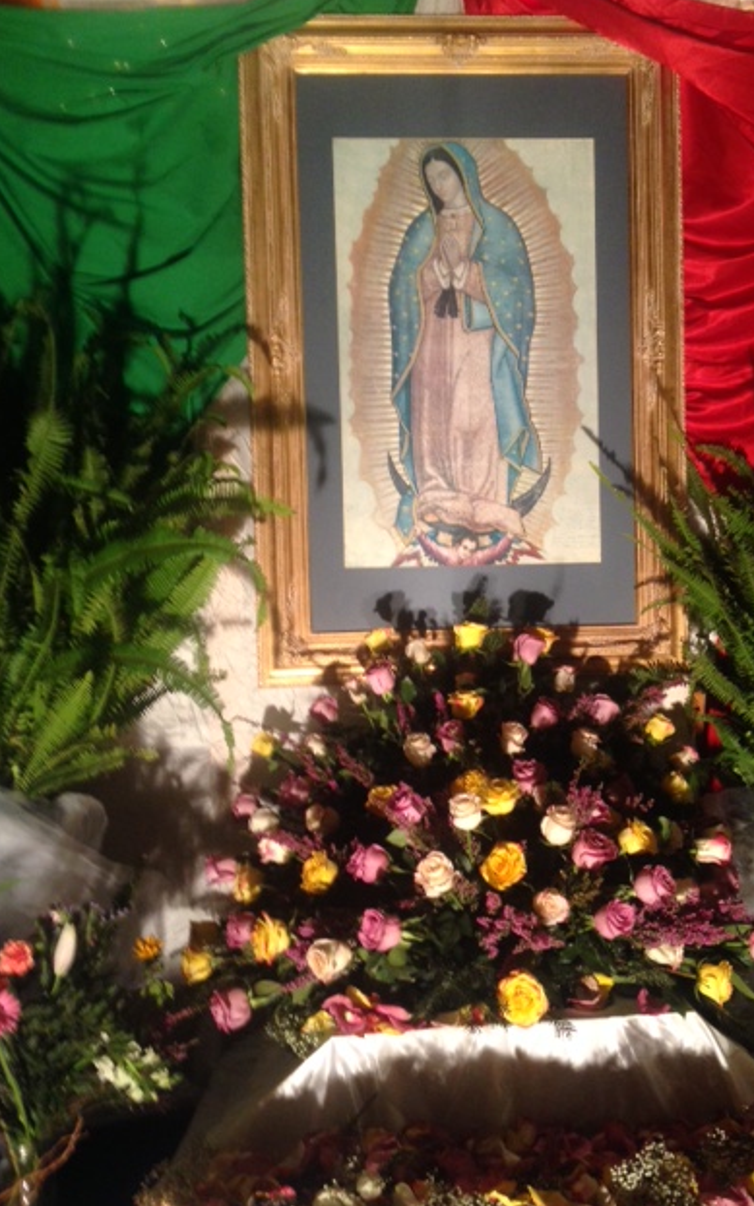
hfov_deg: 35.2
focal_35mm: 36
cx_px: 456
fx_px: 1183
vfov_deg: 54.0
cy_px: 605
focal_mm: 4.12
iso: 160
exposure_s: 1/20
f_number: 2.4
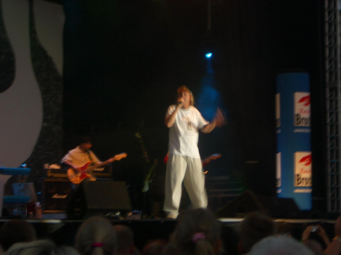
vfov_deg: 14.1
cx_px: 170
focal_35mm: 105
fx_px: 1034
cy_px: 128
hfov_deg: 18.7
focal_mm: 17.4
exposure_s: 1/8
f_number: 4.8
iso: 50
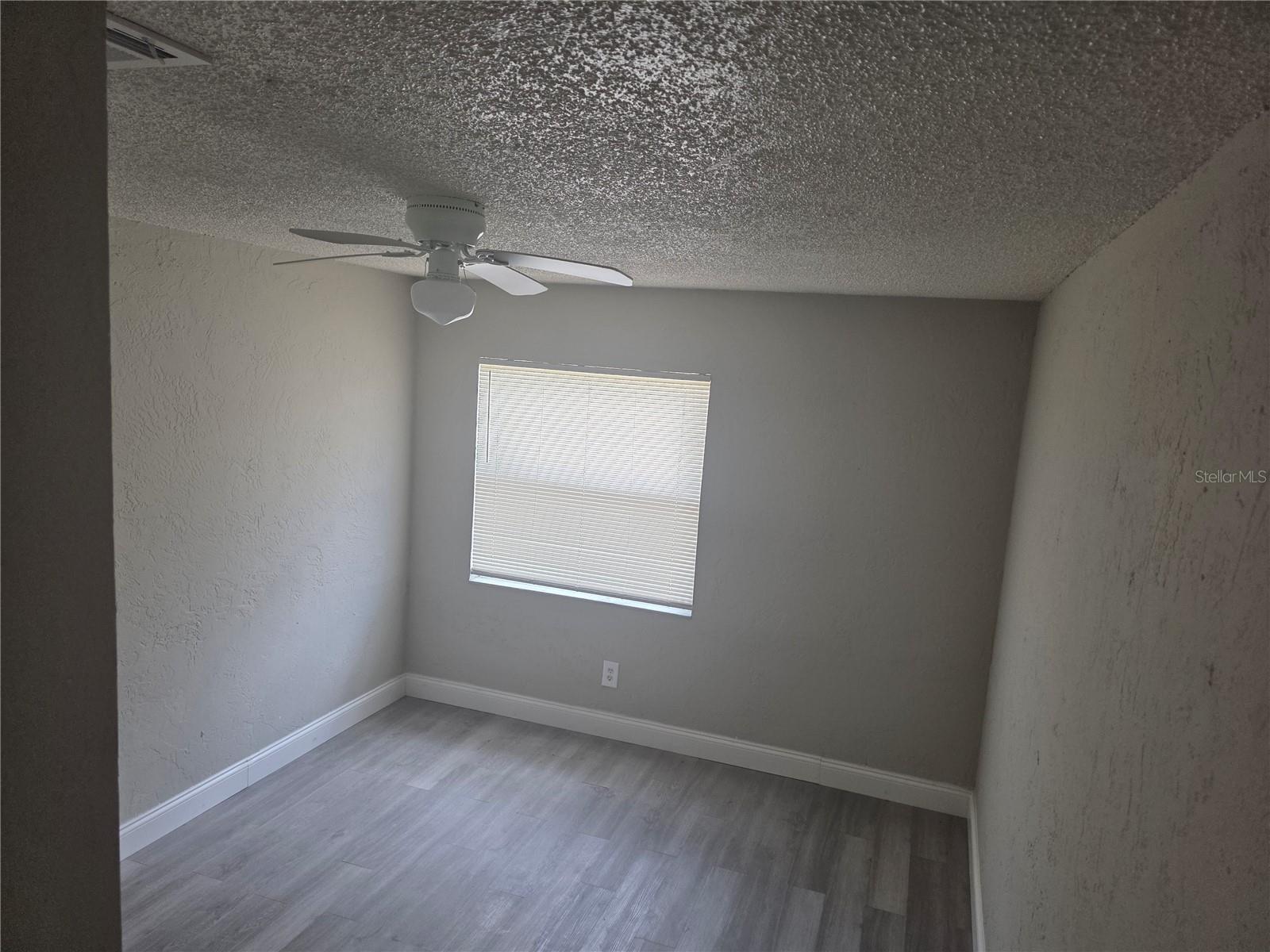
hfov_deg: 73.9
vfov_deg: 58.9
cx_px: 635
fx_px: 844
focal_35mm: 23
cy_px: 476
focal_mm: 6.3
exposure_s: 1/180
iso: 125
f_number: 1.7
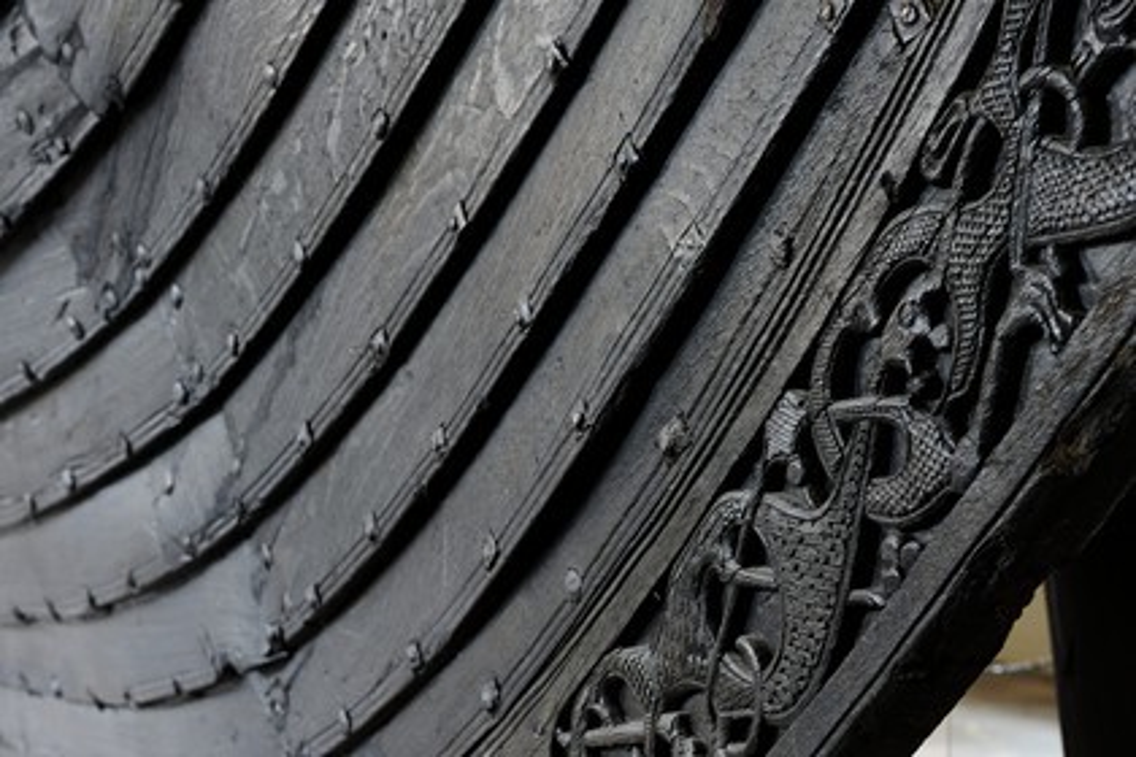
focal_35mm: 66
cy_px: 378
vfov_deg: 20.6
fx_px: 2083
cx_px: 568
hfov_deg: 30.5
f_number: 8
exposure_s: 4
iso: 200
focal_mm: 66
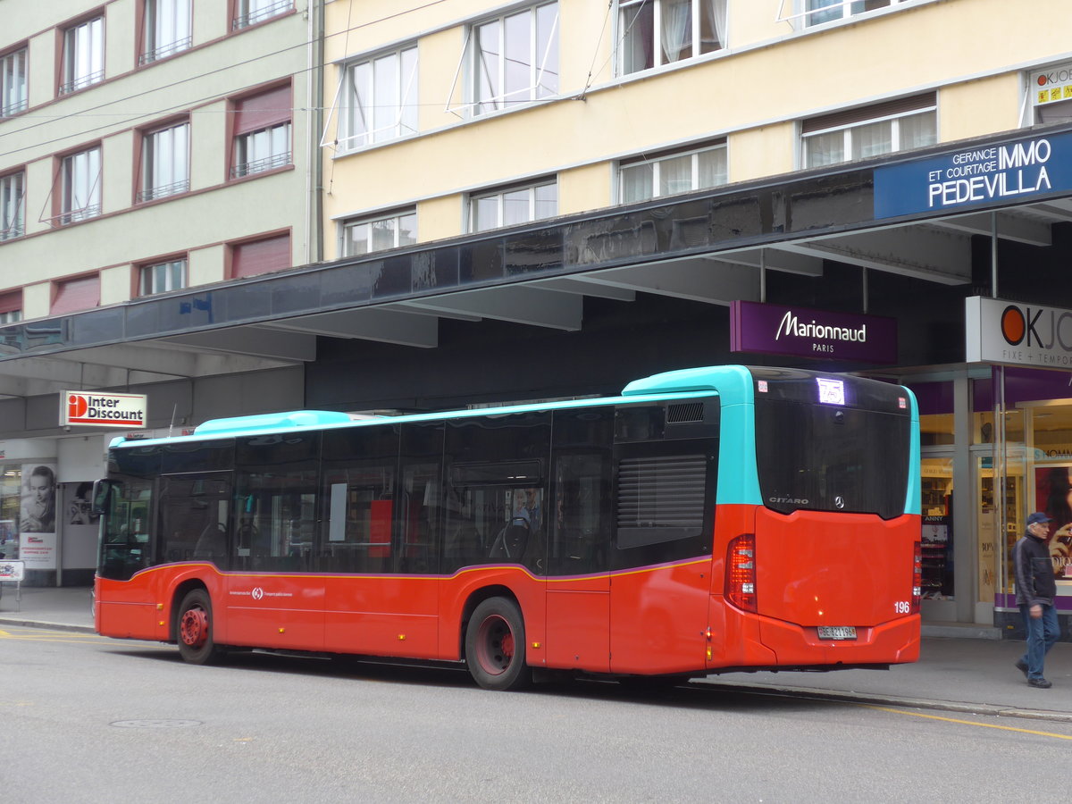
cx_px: 536
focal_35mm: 62
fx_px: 1920
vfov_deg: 23.7
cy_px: 402
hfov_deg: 31.2
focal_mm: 12.7
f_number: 3.7
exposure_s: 1/80
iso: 100
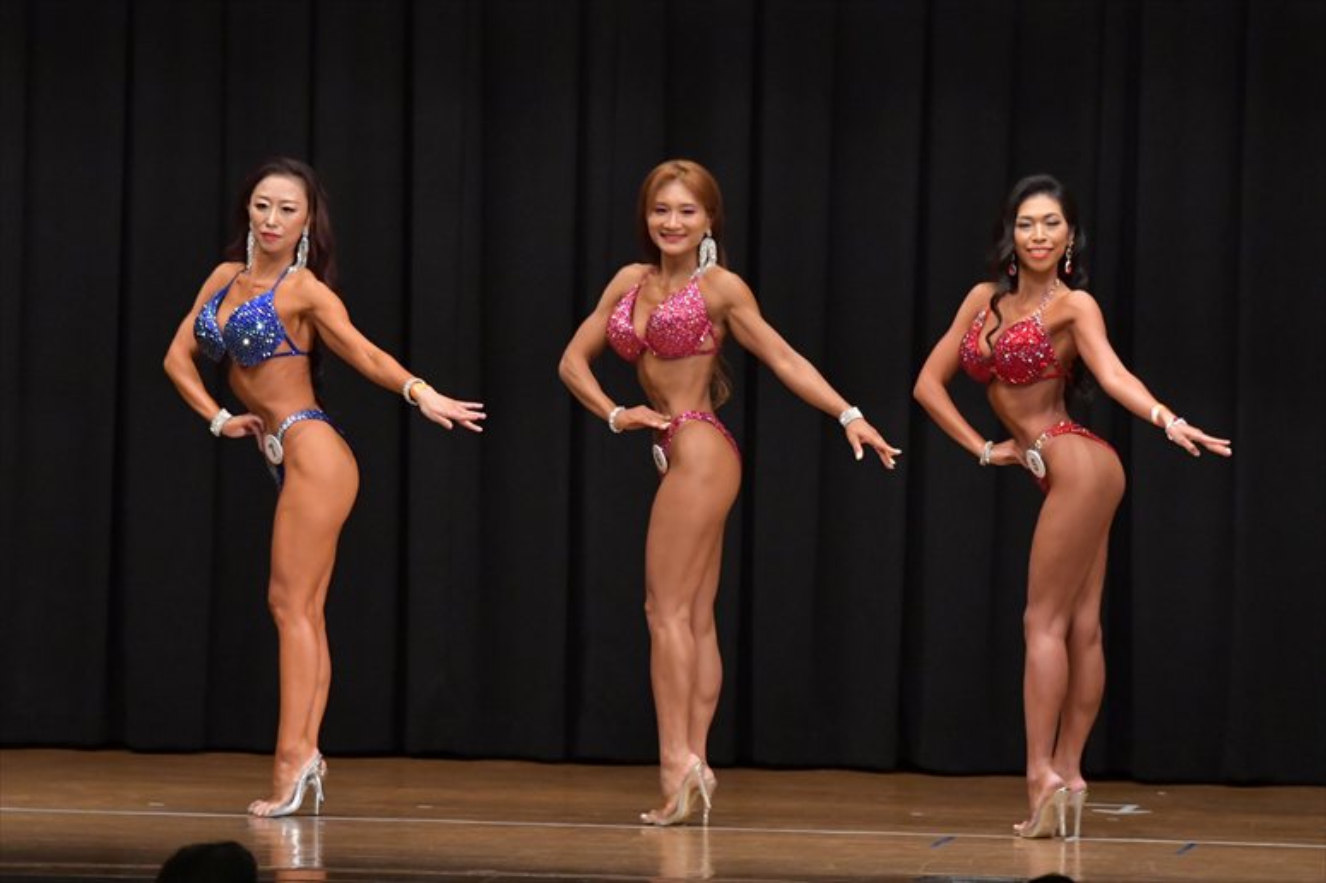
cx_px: 663
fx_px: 7989
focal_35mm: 217
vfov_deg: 6.3
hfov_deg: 9.5
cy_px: 442
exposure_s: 1/400
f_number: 5.6
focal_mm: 145
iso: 6400
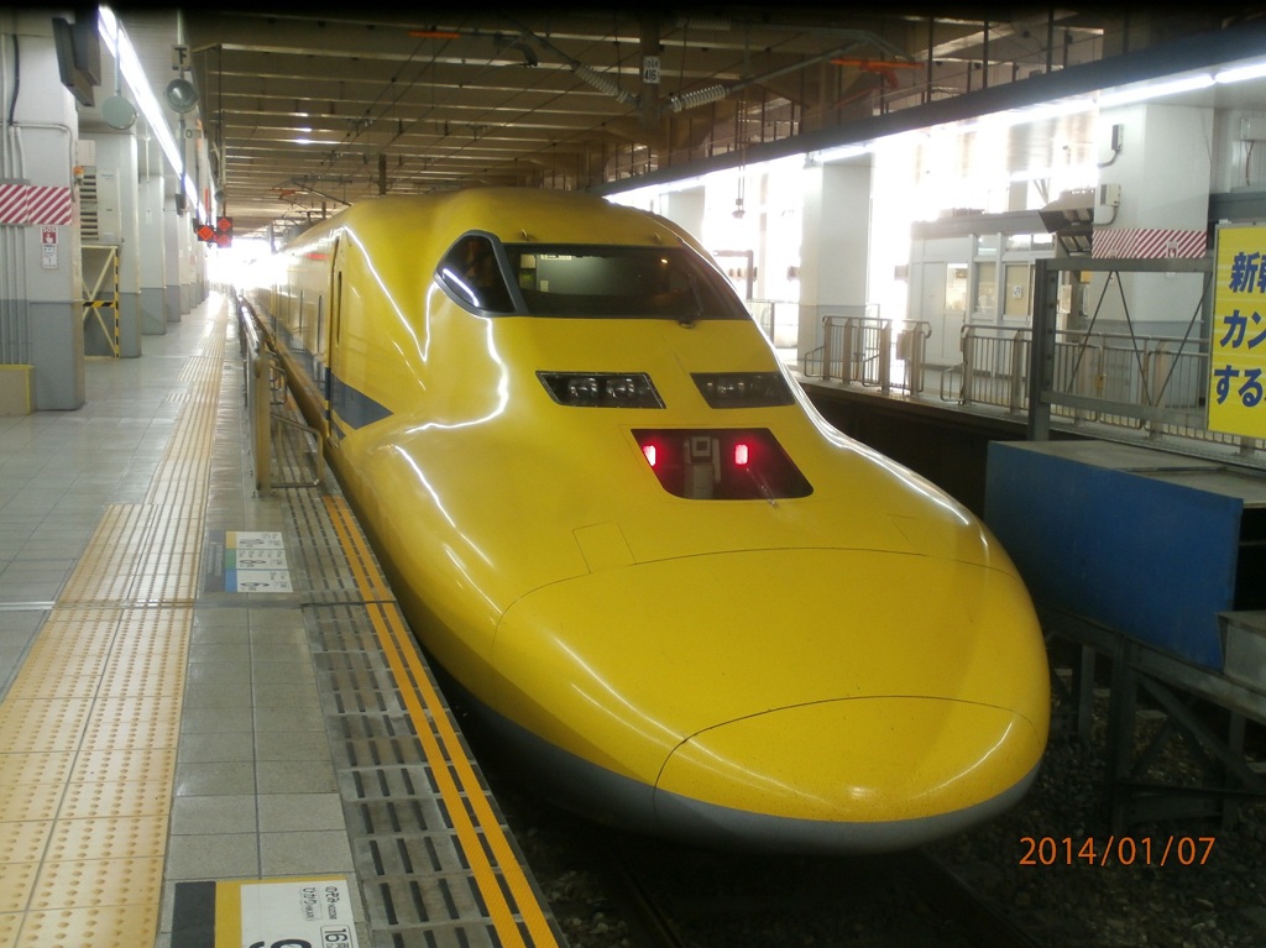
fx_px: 1353
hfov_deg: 50.2
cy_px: 474
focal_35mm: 37
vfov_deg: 38.6
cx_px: 633
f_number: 3.5
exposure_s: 1/13
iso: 200
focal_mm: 6.6
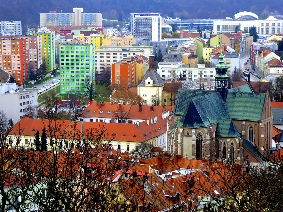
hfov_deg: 16.8
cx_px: 142
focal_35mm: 117
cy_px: 106
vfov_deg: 12.7
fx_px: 957
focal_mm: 19
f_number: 5.1
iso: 100
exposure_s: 1/60
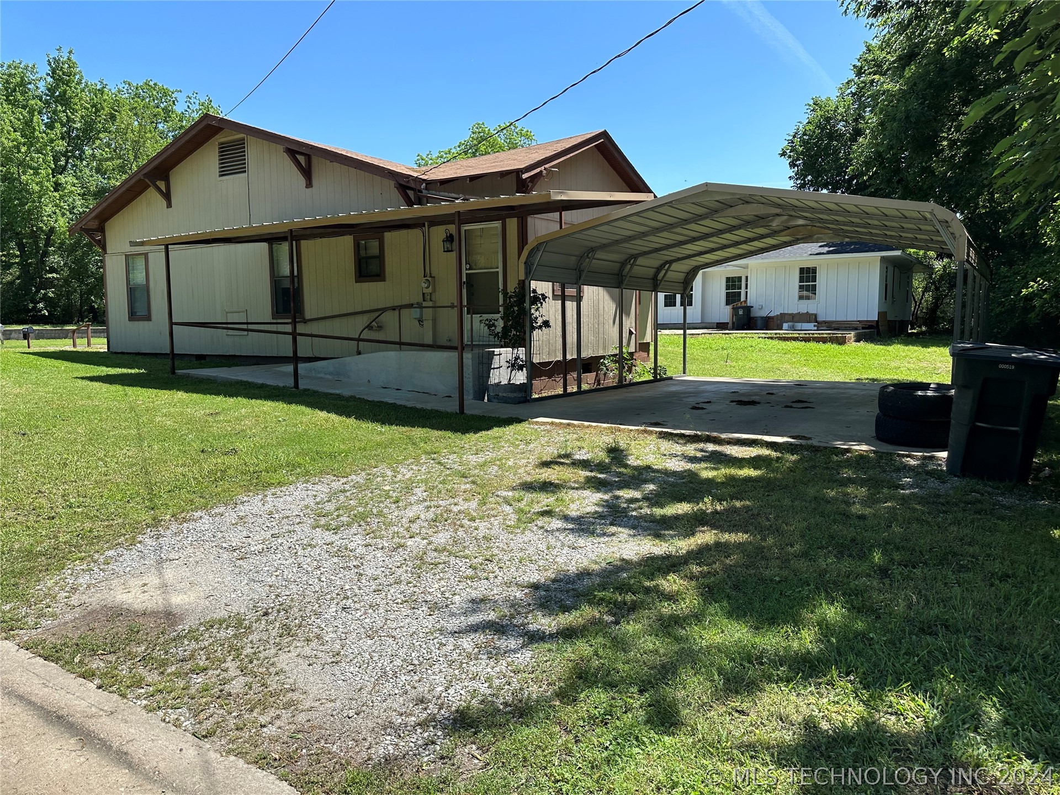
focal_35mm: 24
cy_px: 398
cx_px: 530
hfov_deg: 71.6
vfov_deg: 56.8
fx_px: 735
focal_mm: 6.86
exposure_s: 1/2660
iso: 80
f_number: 1.78
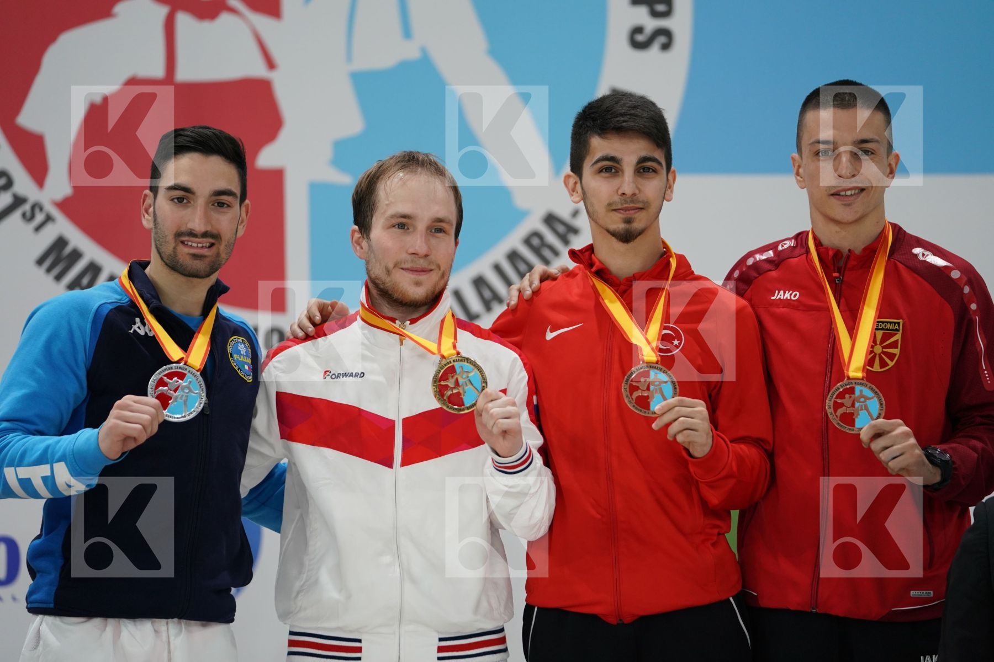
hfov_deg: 11.9
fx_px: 4776
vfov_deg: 7.9
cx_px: 497
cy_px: 331
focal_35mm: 173
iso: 800
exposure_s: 1/250
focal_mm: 173
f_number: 2.8
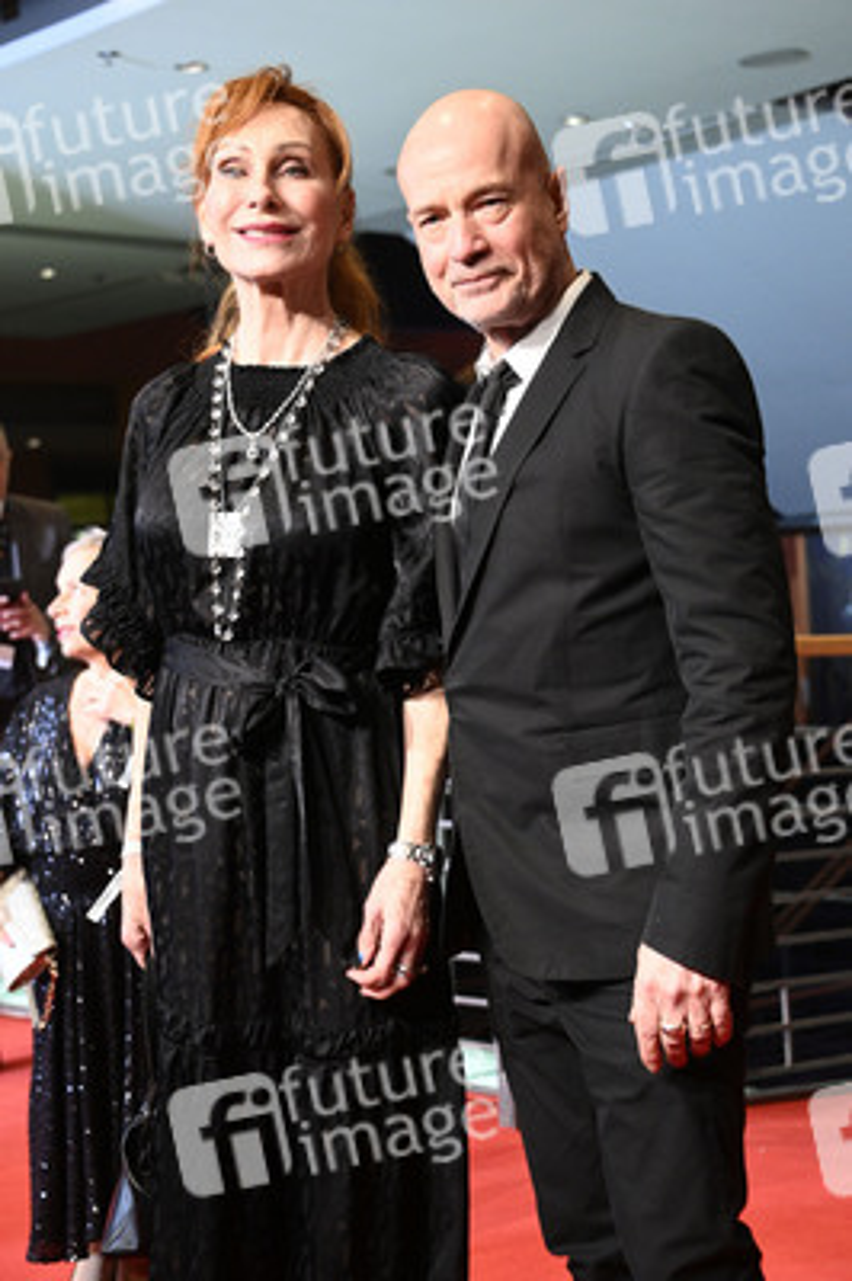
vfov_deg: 32.4
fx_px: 2205
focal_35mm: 62
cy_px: 640
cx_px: 426
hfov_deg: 21.9
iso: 6400
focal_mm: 62
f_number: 5
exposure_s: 1/250
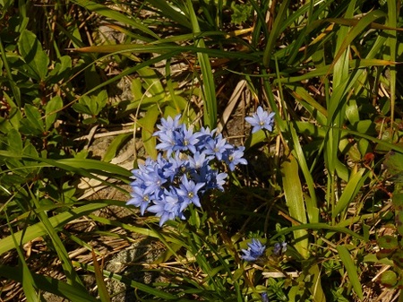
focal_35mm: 107
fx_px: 1245
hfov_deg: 18.4
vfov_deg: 13.8
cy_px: 151
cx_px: 202
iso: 100
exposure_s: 1/800
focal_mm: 19.1
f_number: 5.4
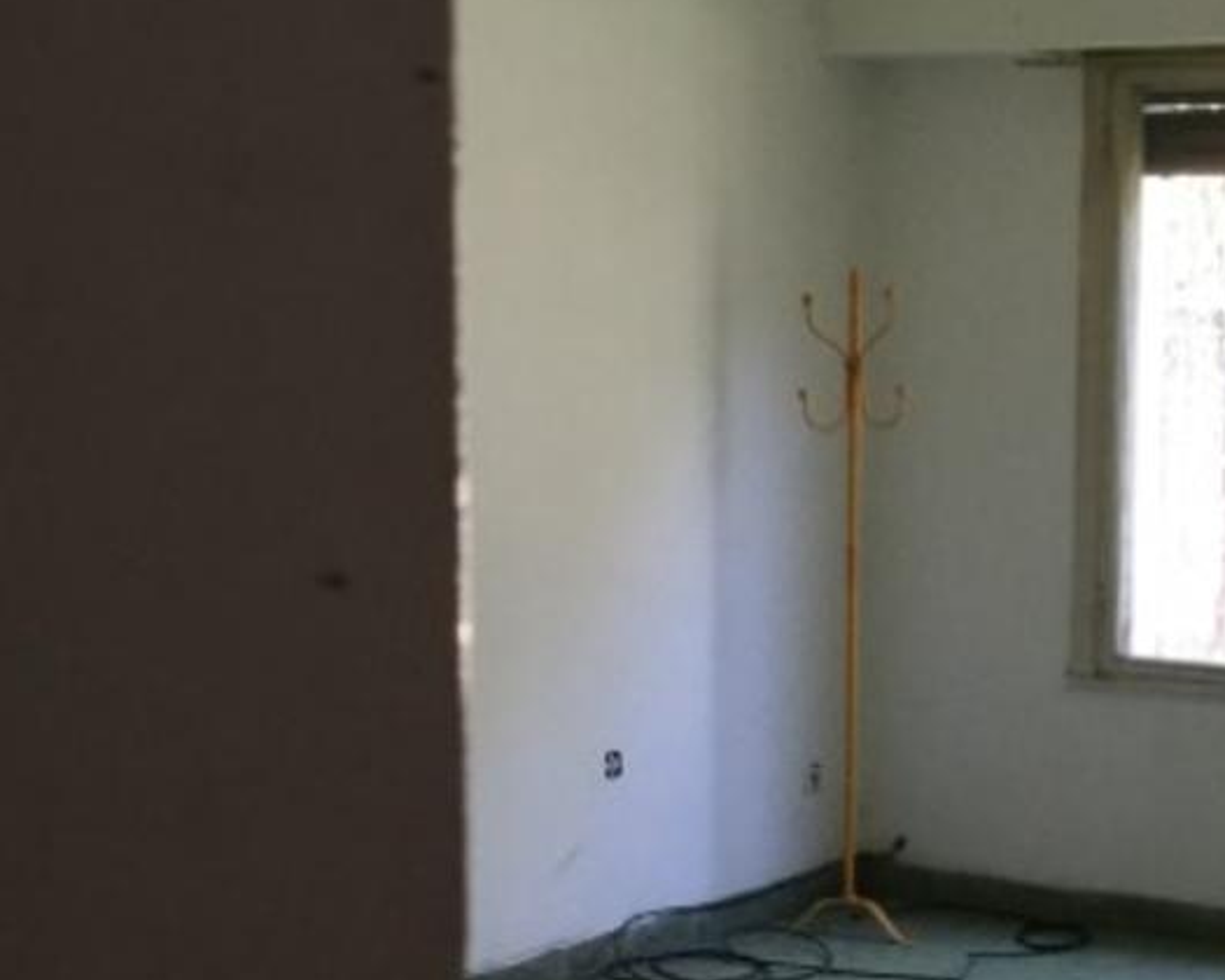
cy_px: 758
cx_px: 1024
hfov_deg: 22.6
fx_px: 3009
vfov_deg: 18.4
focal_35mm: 83
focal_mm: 3.3
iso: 50
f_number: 2.4
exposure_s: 1/33
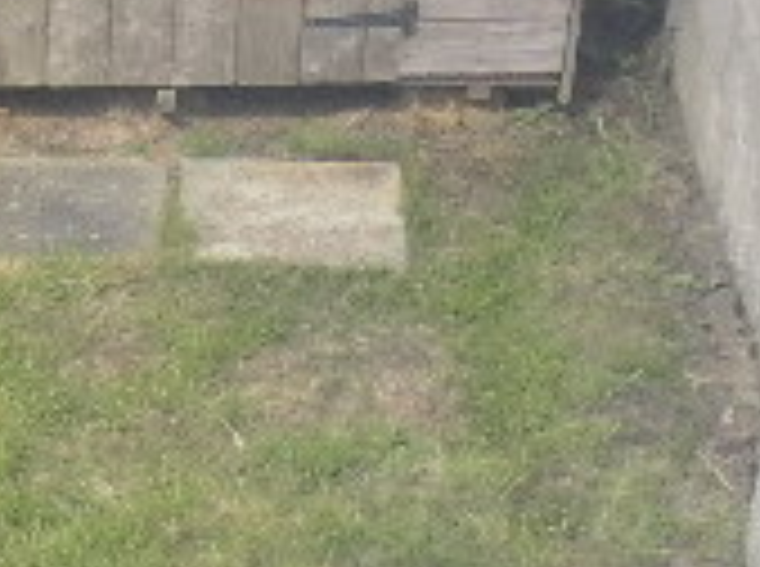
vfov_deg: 8.7
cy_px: 504
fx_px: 3724
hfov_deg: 10.3
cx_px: -998
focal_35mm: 170
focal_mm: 4.9
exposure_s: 1/320
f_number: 3.2
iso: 80
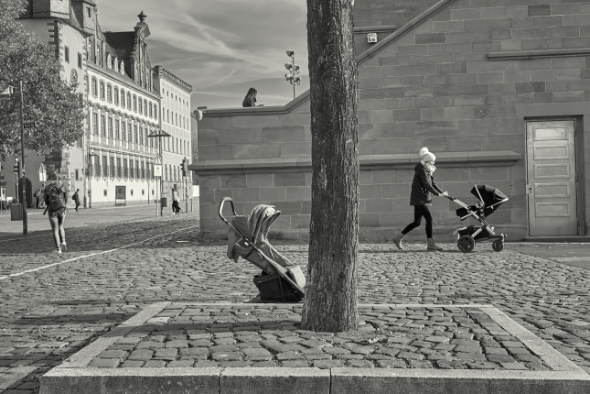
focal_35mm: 41
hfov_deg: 47.4
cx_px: 295
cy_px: 197
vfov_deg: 32.6
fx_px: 672
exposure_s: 1/500
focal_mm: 27
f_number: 6.4
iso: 320
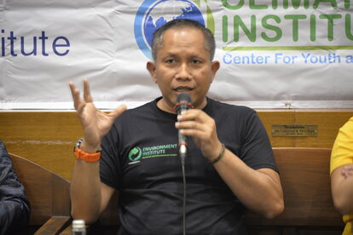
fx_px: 2451
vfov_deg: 5.5
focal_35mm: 250
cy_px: 118
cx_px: 176
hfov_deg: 8.2
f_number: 5.6
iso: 1600
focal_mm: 250
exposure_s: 1/5
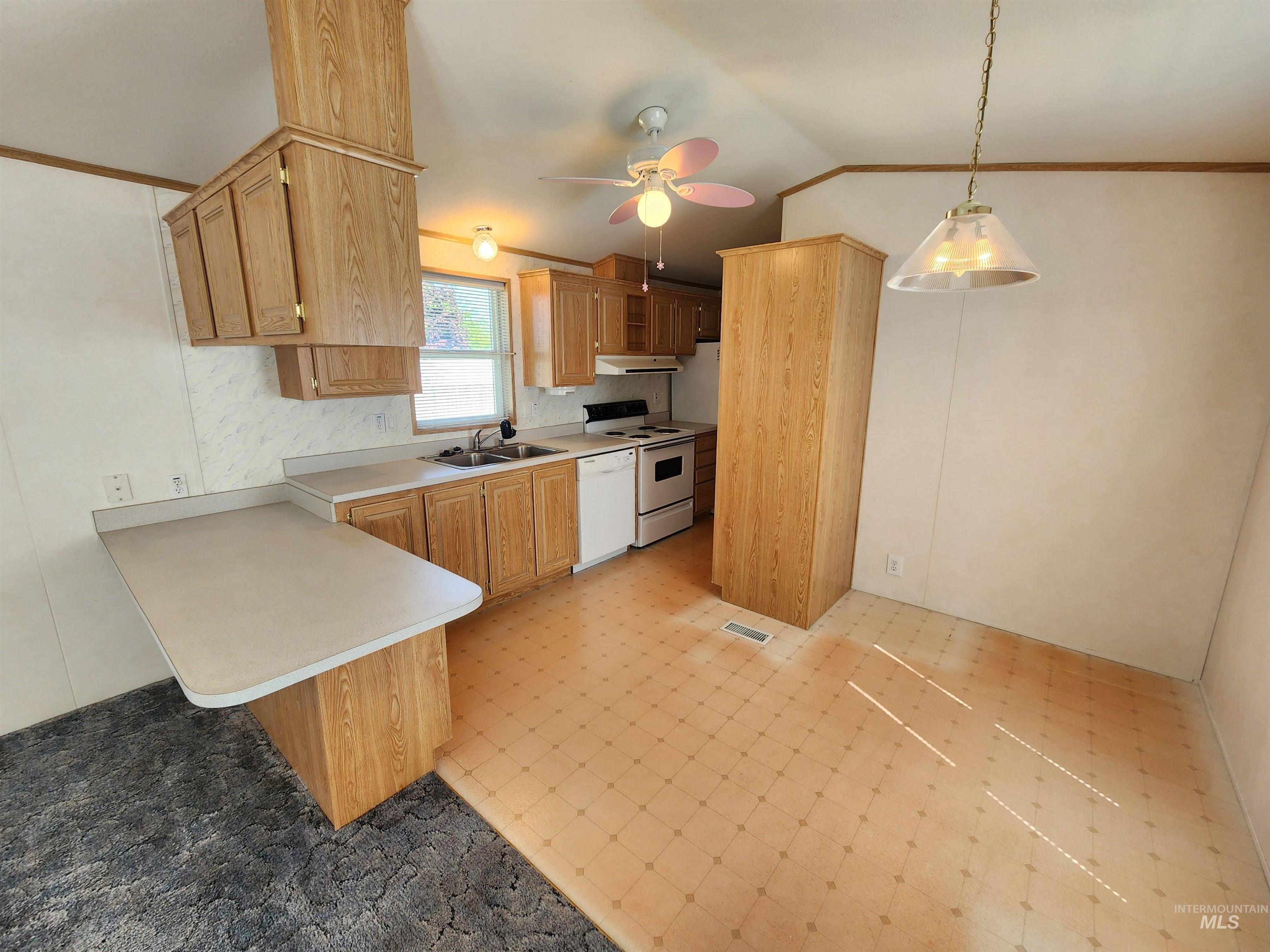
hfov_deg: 106.2
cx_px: 635
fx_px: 477
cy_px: 476
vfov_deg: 89.9
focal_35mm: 13
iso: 80
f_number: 2.2
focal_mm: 2.2
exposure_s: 1/60
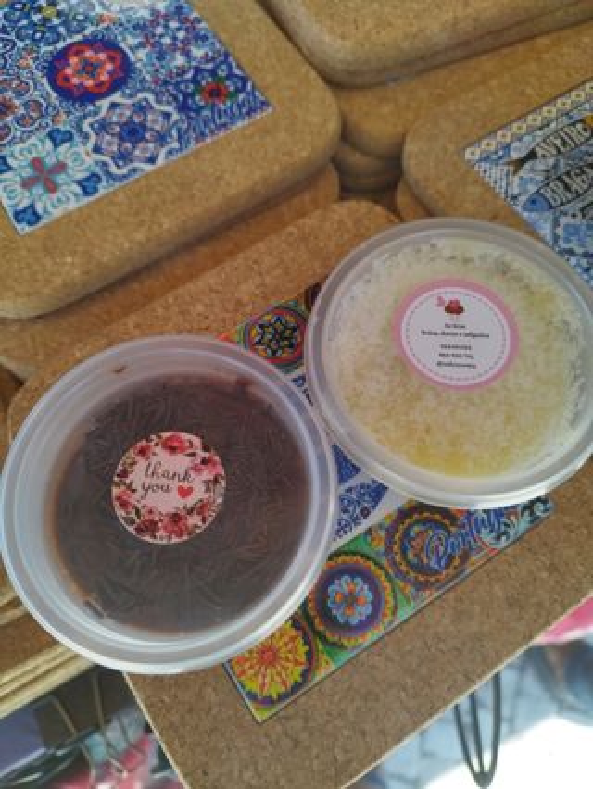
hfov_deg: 56.9
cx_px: 296
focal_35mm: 24
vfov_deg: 71.6
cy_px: 394
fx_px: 548
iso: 50
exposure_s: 1/224
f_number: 1.89
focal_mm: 5.89
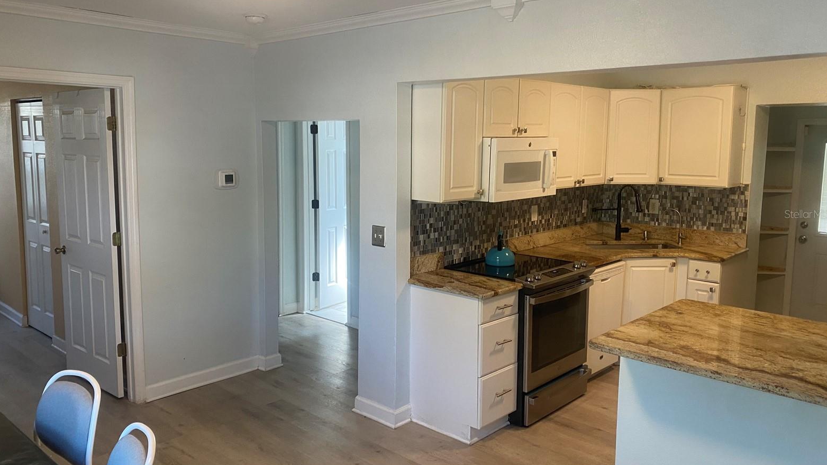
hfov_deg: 66.1
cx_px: 411
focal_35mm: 29
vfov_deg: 40.1
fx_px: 636
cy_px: 214
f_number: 1.8
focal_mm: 4.25
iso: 125
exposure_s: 1/60
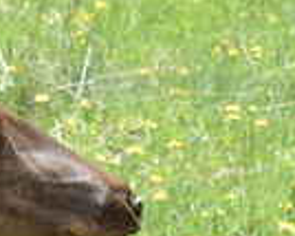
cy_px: 285
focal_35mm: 520
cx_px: -387
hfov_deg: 3.7
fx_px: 4537
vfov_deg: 3.0
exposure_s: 1/160
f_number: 7.1
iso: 100
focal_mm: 58
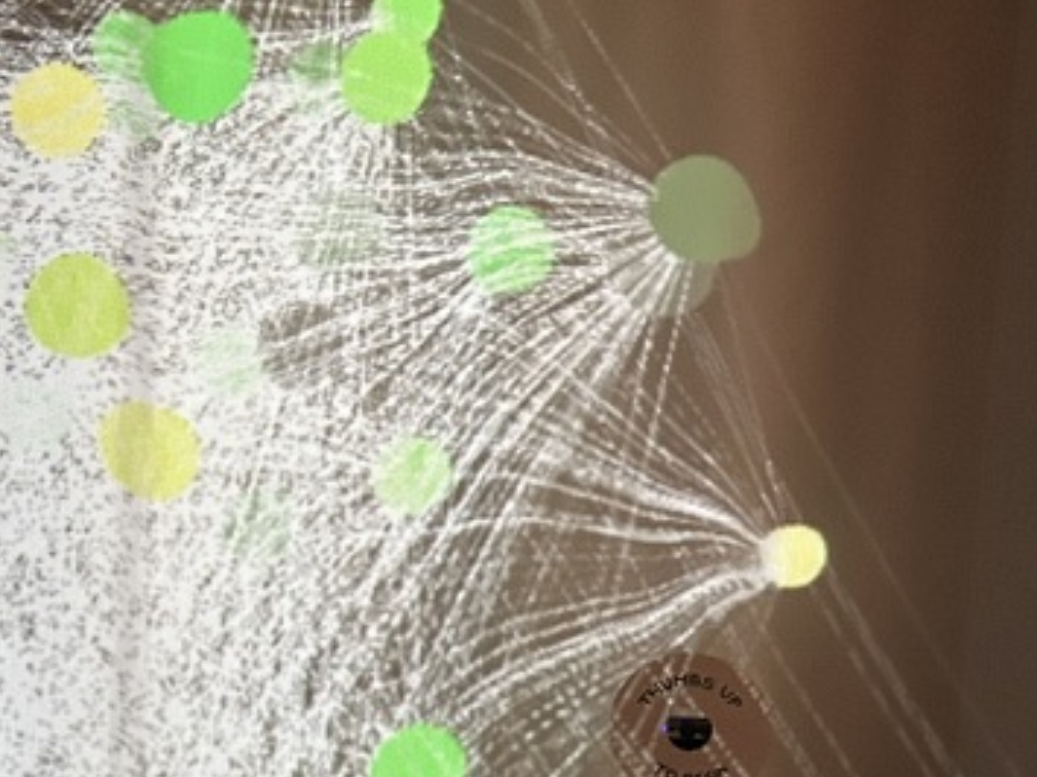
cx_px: -237
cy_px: 701
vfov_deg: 19.3
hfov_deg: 23.5
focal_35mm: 75
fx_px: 2246
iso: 400
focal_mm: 5.7
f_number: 1.5
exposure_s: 1/40
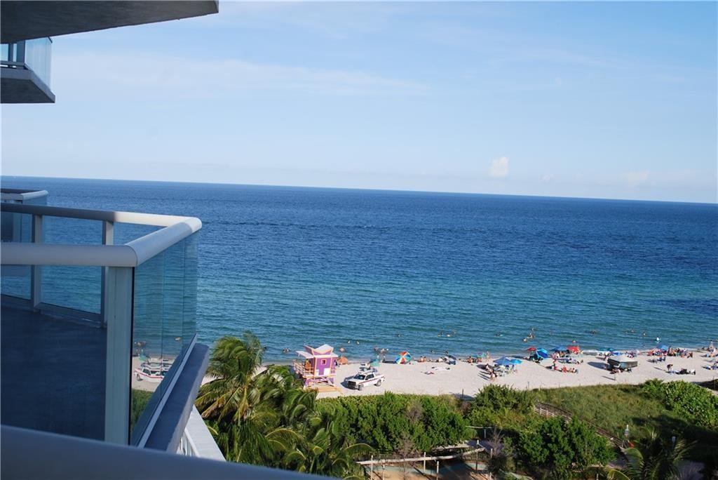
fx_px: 898
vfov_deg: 29.9
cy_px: 240
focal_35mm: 45
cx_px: 359
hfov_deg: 43.6
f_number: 8
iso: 100
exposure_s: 1/250
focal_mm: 30
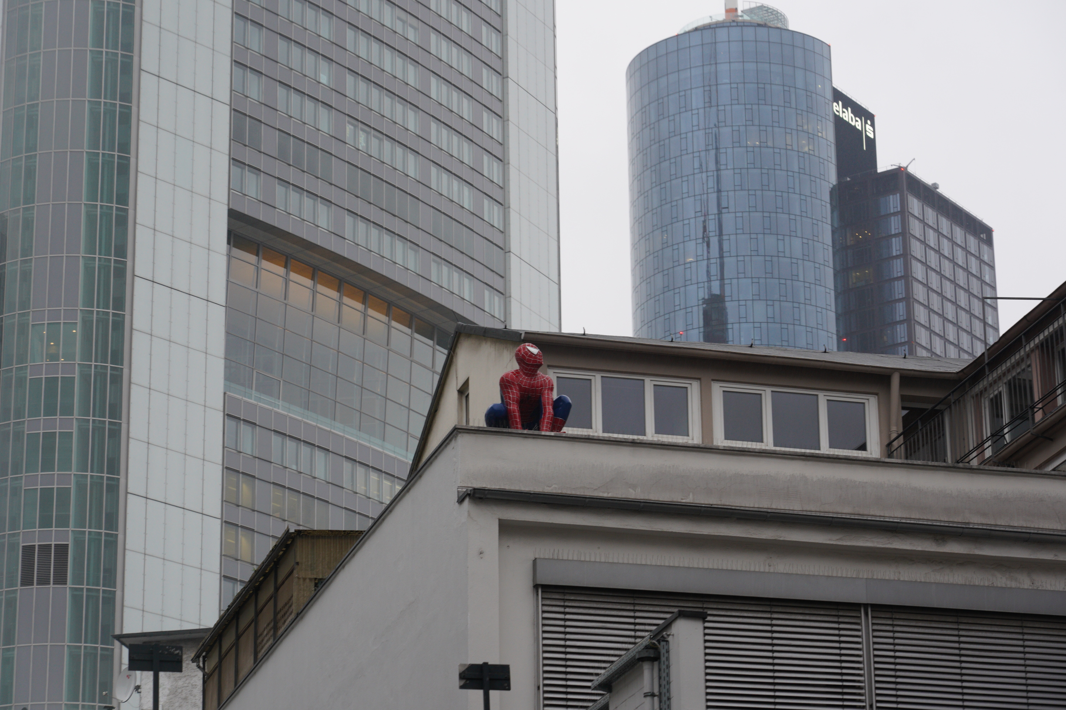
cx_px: 533
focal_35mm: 105
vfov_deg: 13.0
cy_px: 355
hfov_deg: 19.5
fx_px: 3109
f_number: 6.3
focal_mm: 105
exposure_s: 1/50
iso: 800
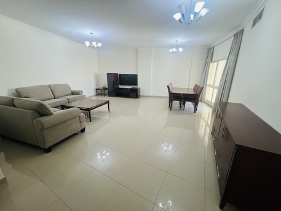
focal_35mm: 13
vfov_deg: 89.9
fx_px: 106
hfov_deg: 106.2
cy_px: 106
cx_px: 140
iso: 200
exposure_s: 1/100
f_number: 1.8
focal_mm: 1.57
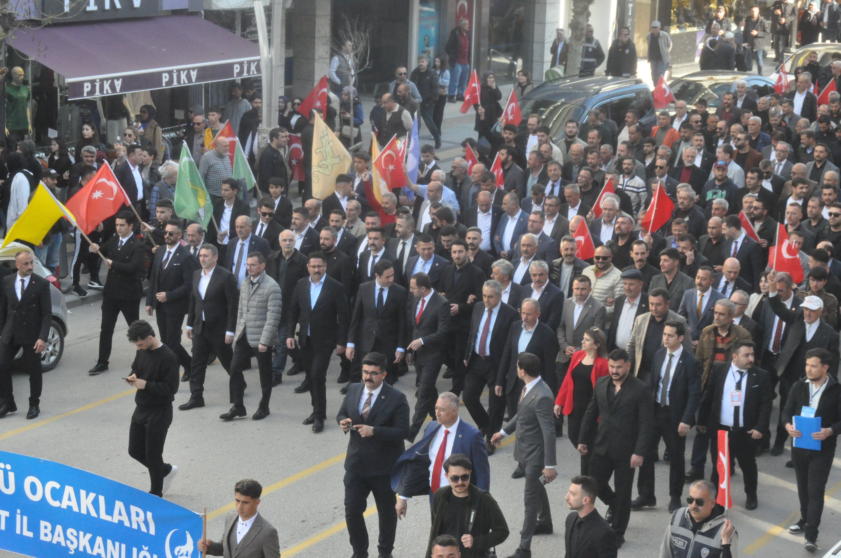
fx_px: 1925
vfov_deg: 16.5
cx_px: 420
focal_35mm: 82
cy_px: 279
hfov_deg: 24.6
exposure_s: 1/400
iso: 3200
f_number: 10
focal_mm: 55
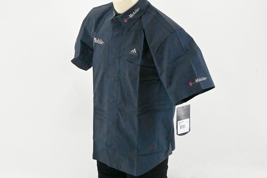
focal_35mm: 70
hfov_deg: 28.9
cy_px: 89
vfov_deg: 19.4
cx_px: 134
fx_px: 519
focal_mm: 70
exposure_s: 1/640
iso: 51200
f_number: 20
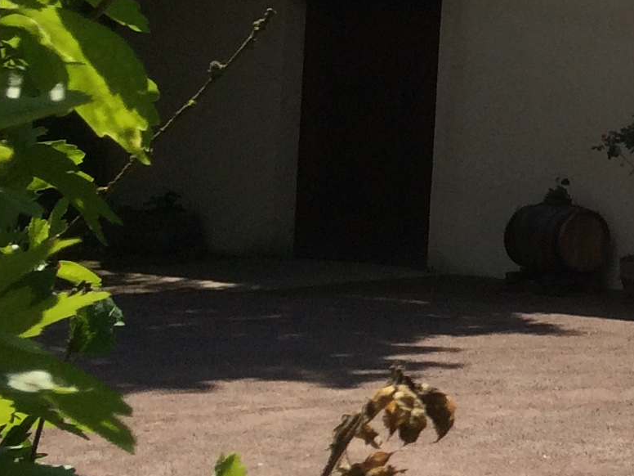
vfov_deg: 12.0
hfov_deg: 13.9
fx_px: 2234
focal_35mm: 122
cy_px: -22
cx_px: 1235
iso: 32
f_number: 2.2
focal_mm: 4.15
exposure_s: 1/2564
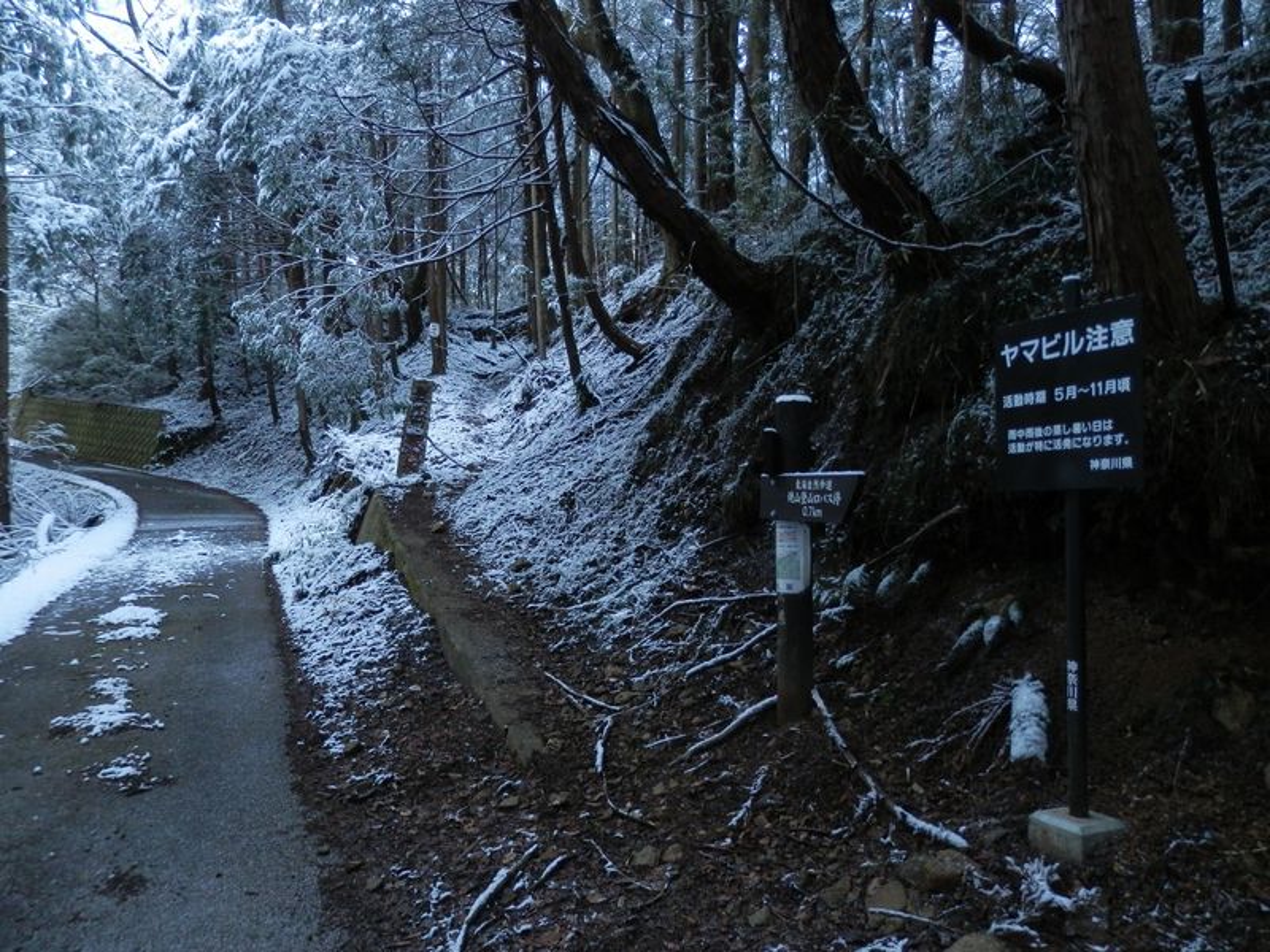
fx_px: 917
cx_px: 635
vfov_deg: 54.9
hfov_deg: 69.4
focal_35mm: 25
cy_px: 476
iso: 200
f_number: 3
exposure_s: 1/30
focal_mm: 4.5
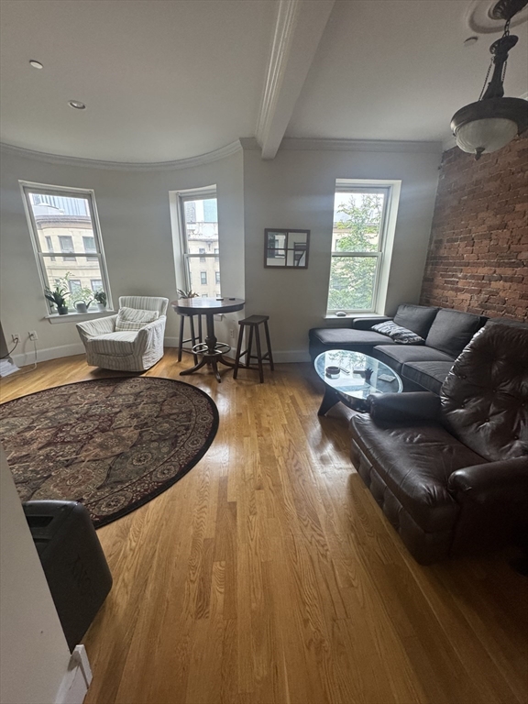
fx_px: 285
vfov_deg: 102.1
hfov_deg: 85.7
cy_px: 352
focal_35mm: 14
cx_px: 264
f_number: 2.2
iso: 250
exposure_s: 1/99
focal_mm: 2.22
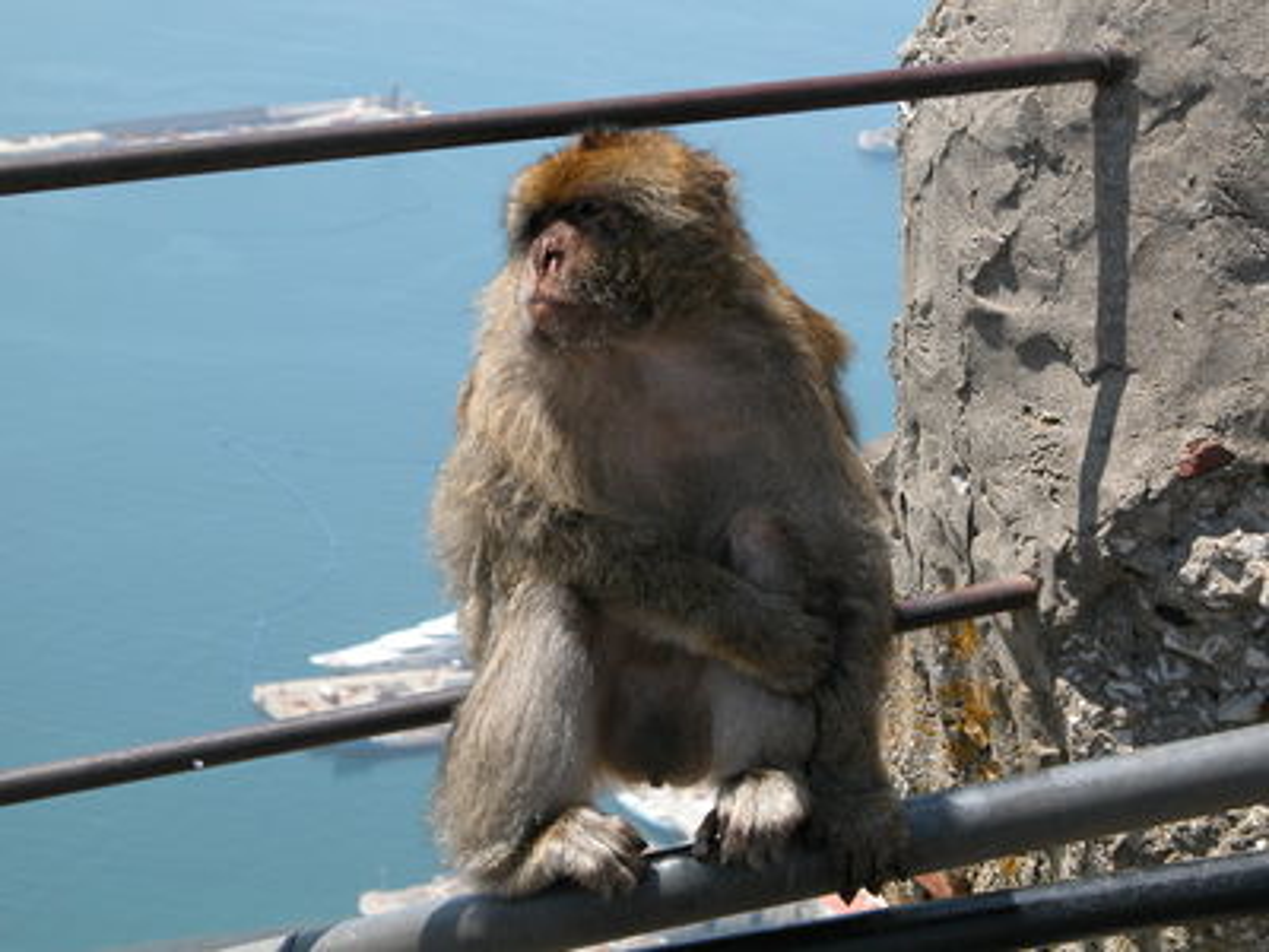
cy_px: 476
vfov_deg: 12.8
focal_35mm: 116
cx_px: 634
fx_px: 4252
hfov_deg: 17.0
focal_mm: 29.5
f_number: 5.3
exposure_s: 1/321
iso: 100
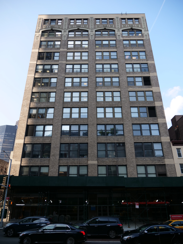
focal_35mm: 24
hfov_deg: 56.8
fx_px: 169
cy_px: 122
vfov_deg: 71.6
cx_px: 92
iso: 200
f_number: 2.8
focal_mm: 12
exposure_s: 1/1300
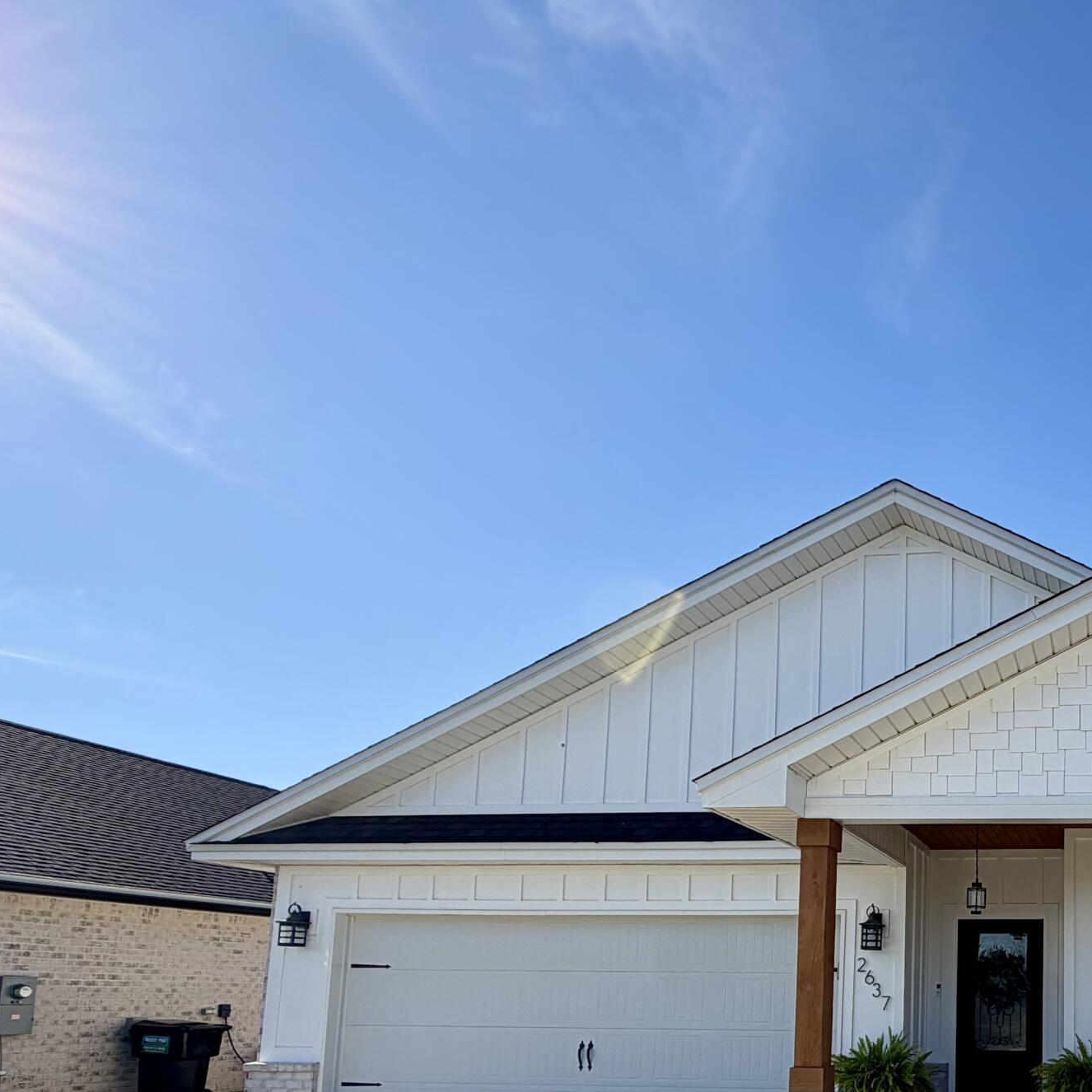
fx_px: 999
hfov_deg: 49.1
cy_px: 887
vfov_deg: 53.2
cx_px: 1041
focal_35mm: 28
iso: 20
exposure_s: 1/876
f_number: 2.2
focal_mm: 2.22
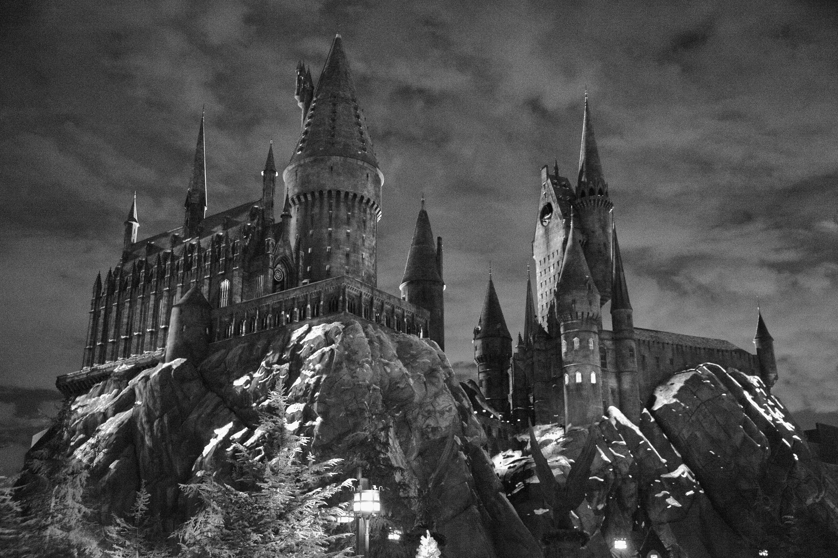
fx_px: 884
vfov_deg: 35.0
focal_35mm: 38
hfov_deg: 50.7
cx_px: 419
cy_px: 279
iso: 4000
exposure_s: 1/25
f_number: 4
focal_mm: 38
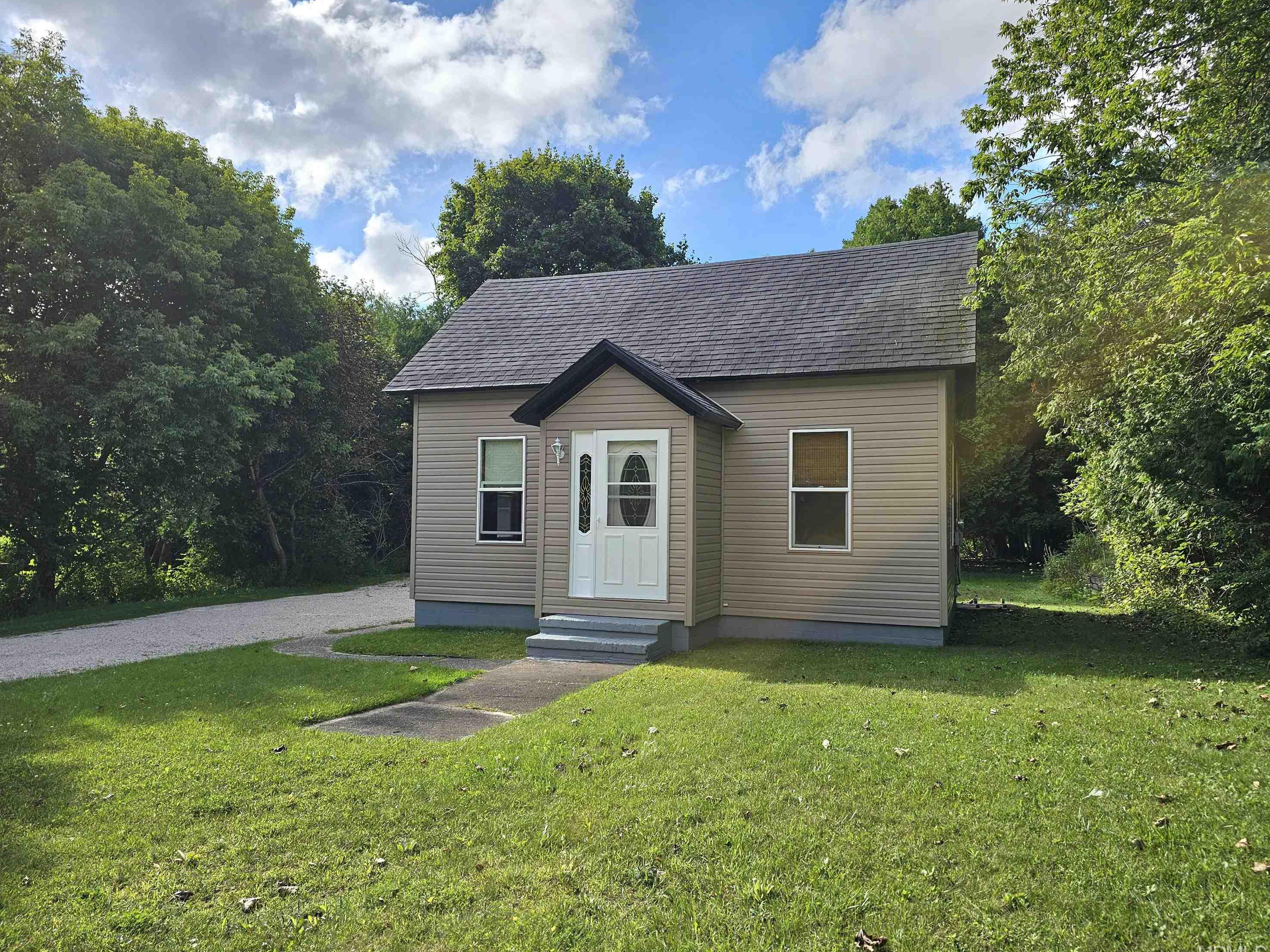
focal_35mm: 24
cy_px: 479
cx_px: 655
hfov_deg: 71.6
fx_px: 881
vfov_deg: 56.8
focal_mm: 6.3
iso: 10
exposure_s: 1/909
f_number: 1.7
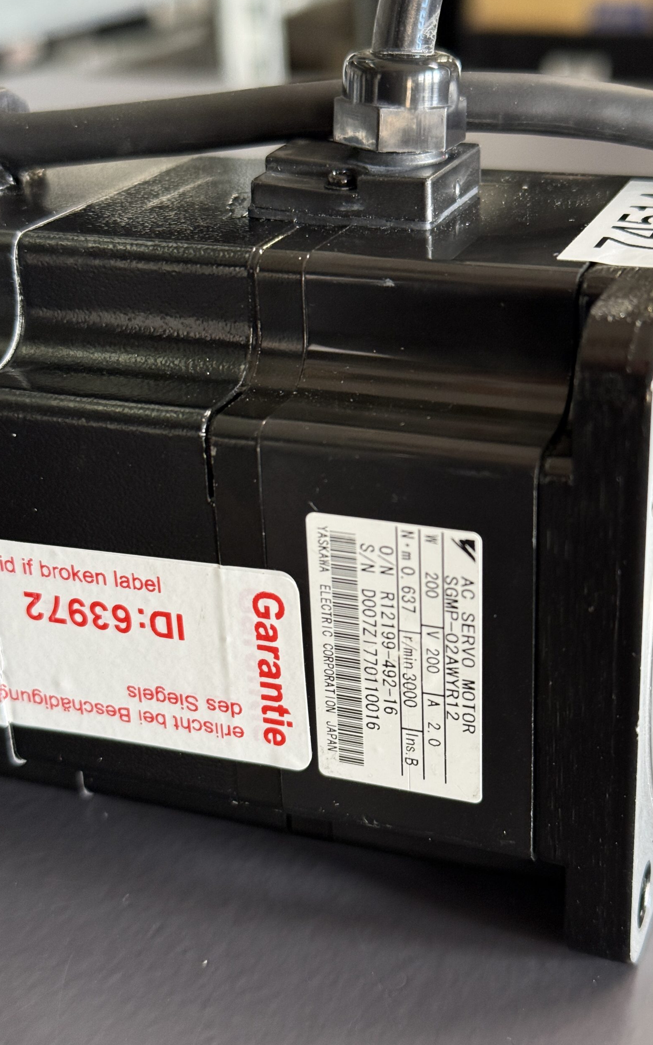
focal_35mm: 52
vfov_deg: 38.9
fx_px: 1480
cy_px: 528
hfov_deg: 24.8
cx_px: 384
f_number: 1.78
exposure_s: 1/50
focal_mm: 6.76
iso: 200
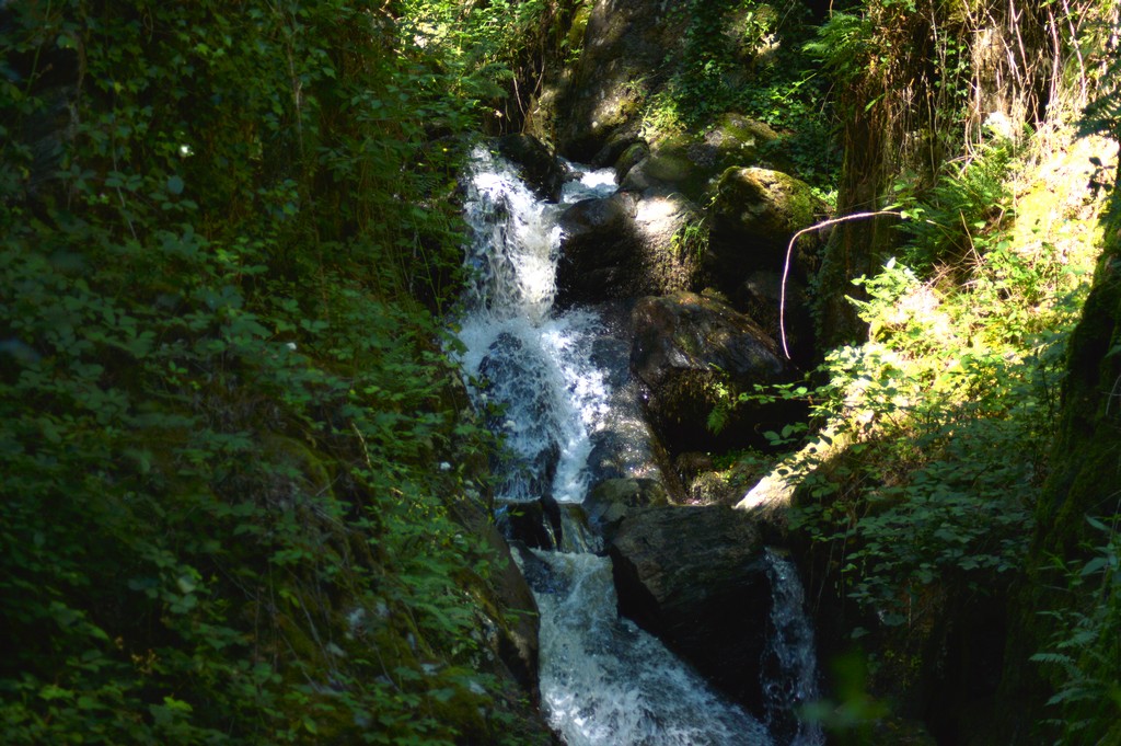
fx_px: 3267
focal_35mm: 105
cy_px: 373
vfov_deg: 13.0
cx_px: 560
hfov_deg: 19.5
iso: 100
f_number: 4
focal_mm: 70
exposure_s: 1/200
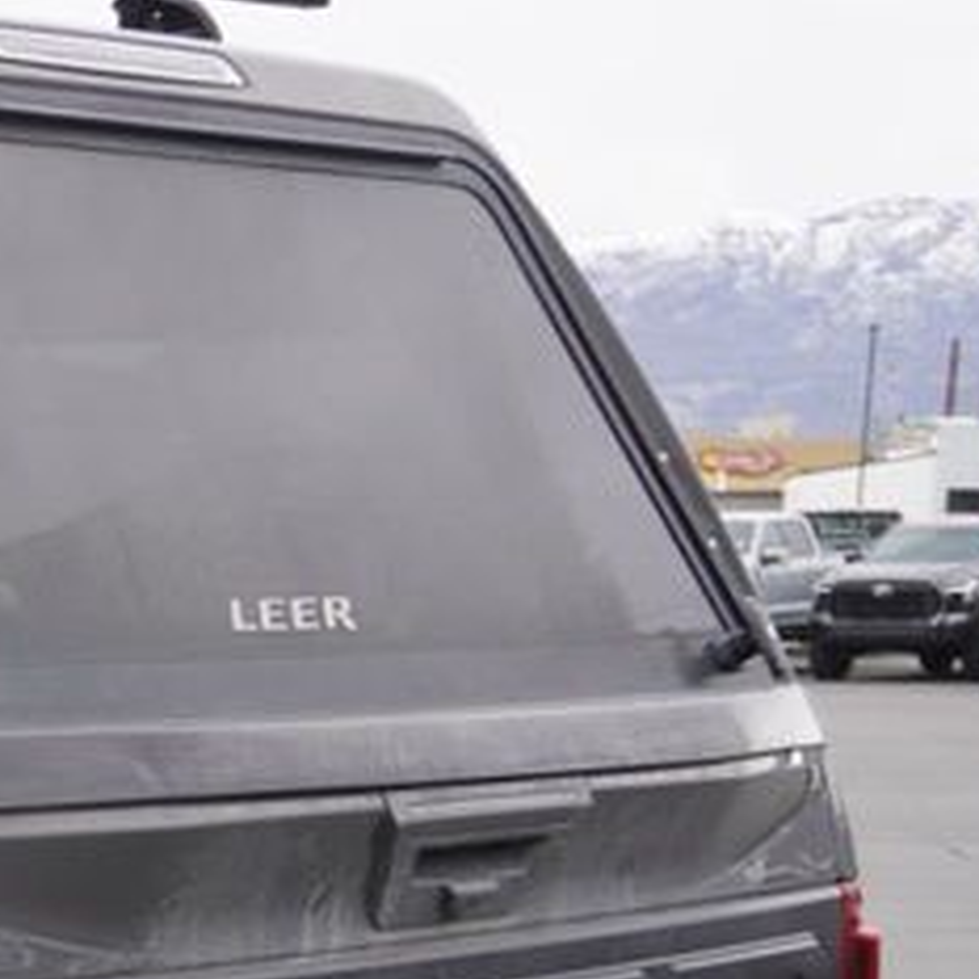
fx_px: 4123
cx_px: -1046
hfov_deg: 11.9
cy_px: 1193
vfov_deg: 13.2
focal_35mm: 129
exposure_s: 1/80
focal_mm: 23
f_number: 5
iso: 100
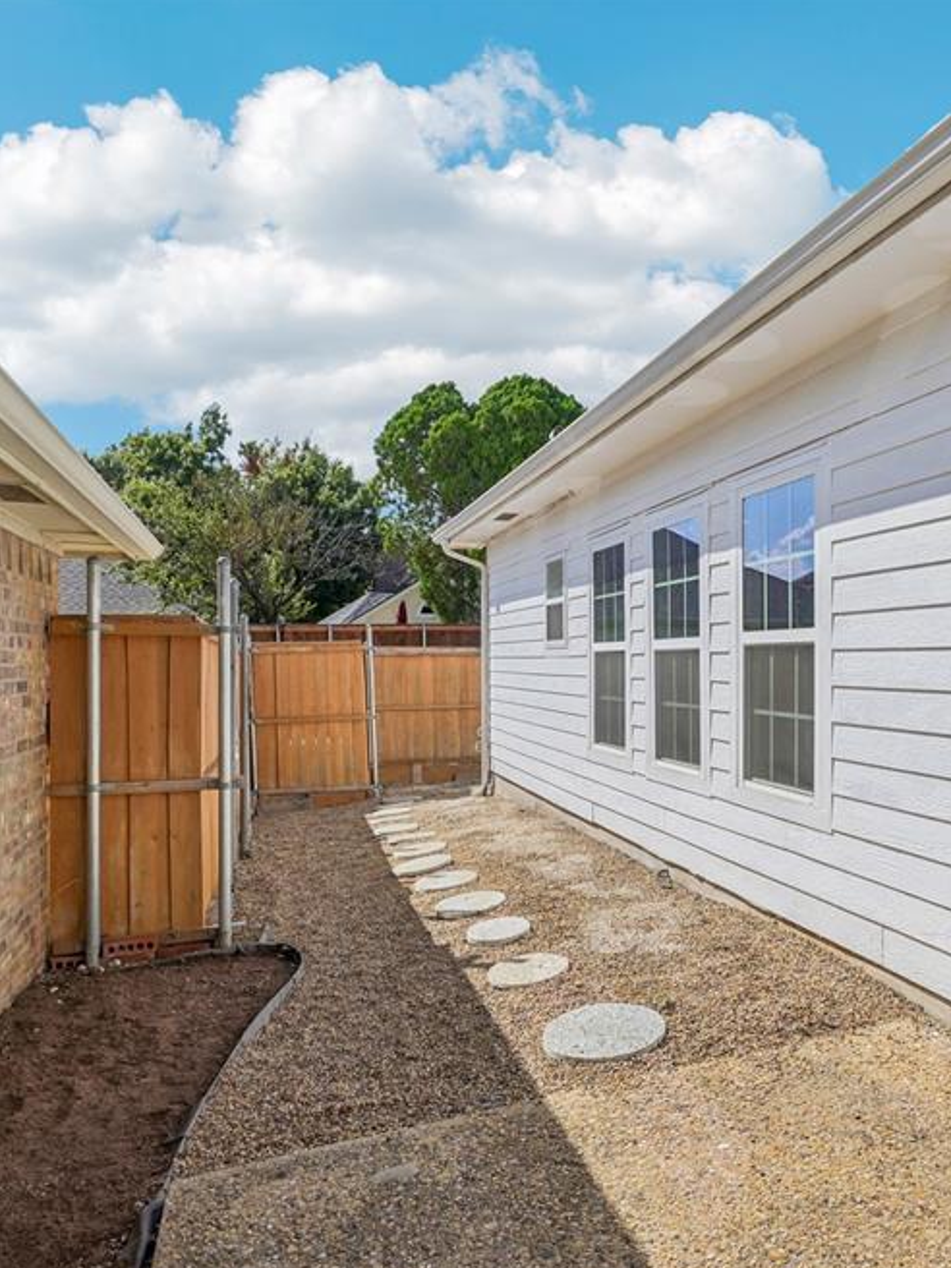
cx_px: 677
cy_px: 652
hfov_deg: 53.6
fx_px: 907
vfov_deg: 69.9
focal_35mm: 25
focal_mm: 16.5
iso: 400
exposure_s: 1/1600
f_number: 8
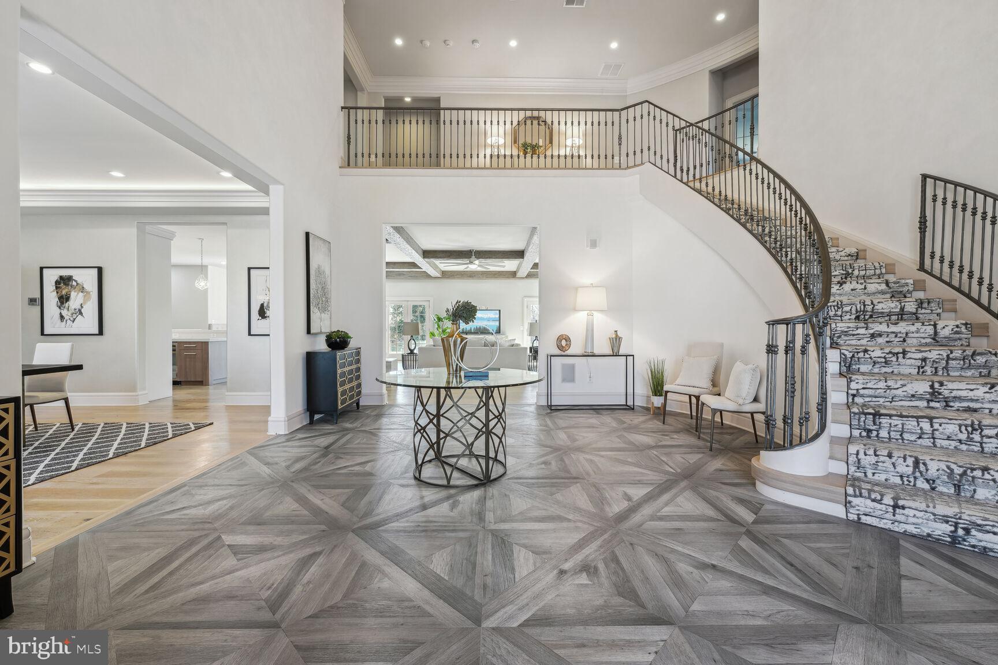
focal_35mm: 14
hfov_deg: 104.3
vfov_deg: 81.2
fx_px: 388
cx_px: 499
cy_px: 332
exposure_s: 1/3.33
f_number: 8
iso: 200
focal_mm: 14
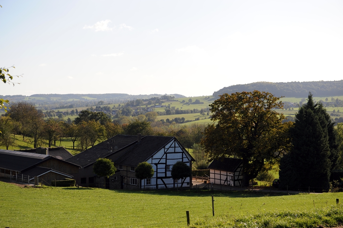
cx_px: 172
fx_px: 666
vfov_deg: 19.4
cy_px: 114
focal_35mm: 70
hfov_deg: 28.9
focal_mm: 70
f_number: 5
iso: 200
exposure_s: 1/1000
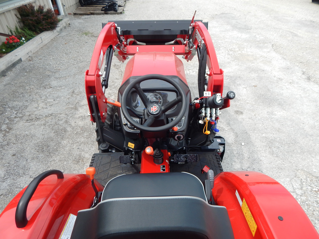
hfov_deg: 76.4
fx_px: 203
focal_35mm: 22
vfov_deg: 61.1
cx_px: 160
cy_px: 120
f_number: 3
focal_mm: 4
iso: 125
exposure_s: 1/640
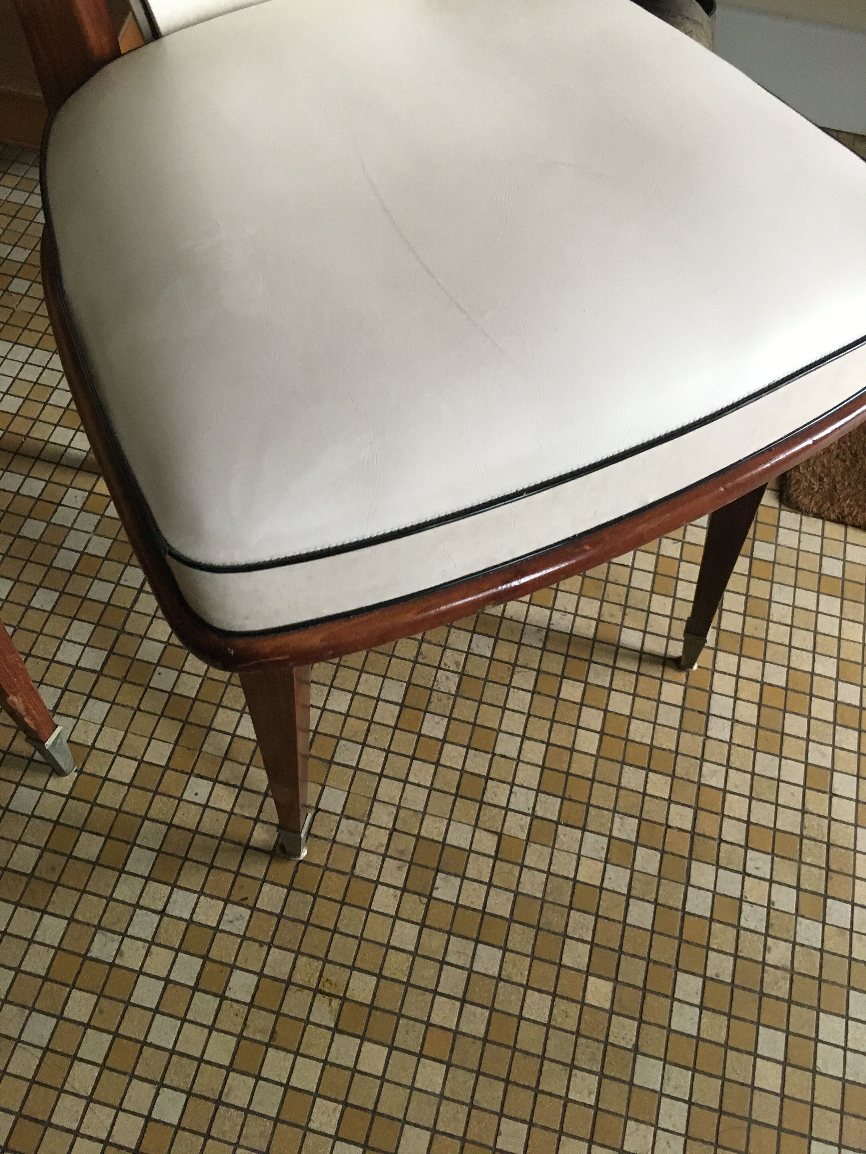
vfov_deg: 61.7
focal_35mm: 29
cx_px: 433
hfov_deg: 48.2
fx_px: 967
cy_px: 577
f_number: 2.2
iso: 250
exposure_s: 1/33
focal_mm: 4.15
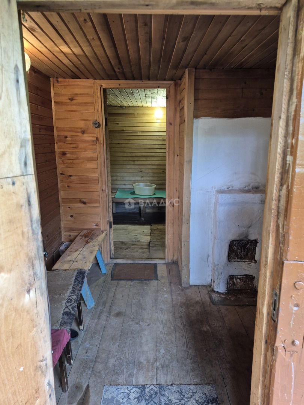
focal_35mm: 23
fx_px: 269
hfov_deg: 58.9
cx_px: 152
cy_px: 202
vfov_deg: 73.9
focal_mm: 5.4
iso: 400
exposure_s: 1/100
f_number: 1.8
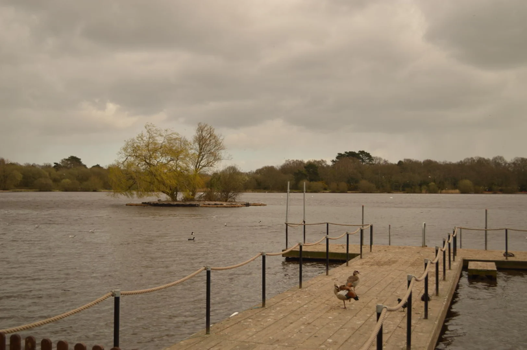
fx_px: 614
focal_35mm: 42
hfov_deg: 46.4
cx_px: 264
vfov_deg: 31.8
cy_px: 175
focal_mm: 28
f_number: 4.5
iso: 100
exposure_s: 1/800
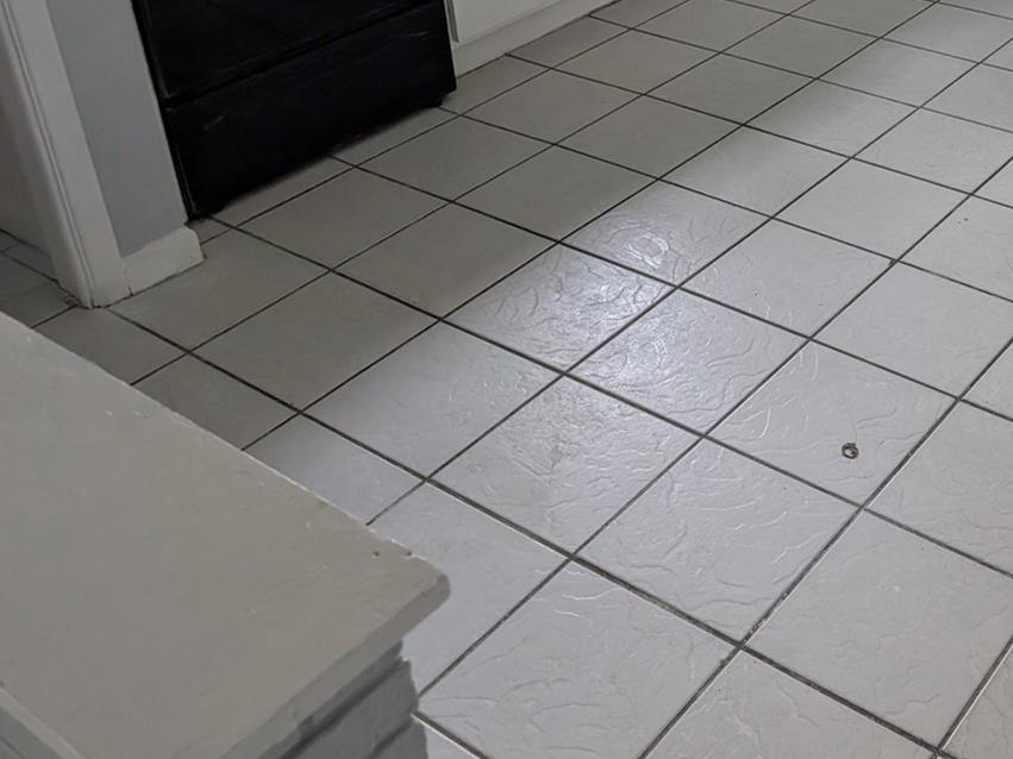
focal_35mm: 45
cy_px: 96
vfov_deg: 30.9
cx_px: 844
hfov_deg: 40.0
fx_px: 1317
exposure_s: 1/372
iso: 283
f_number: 1.68
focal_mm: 6.9
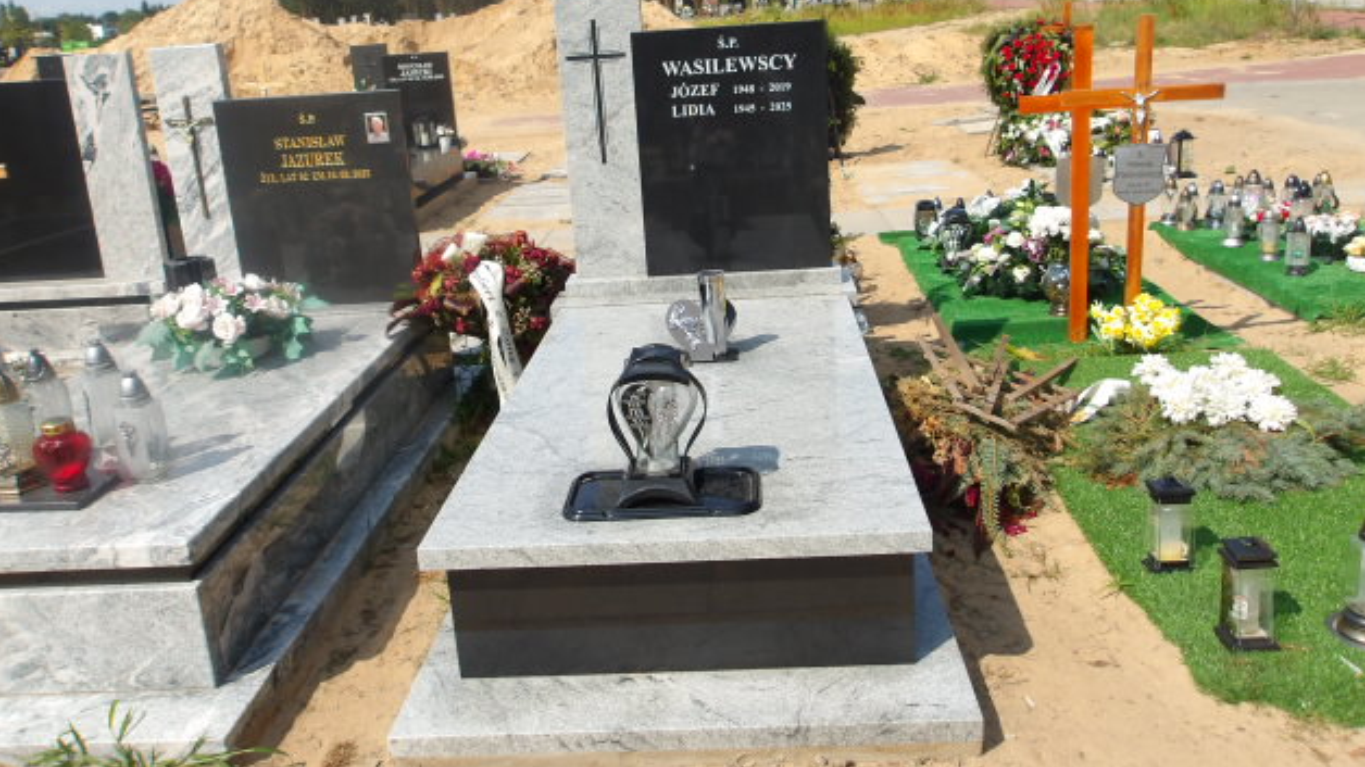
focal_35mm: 30
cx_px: 689
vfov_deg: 38.9
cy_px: 335
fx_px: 1086
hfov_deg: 64.3
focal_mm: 4.9
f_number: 10.4
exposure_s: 1/122
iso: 100
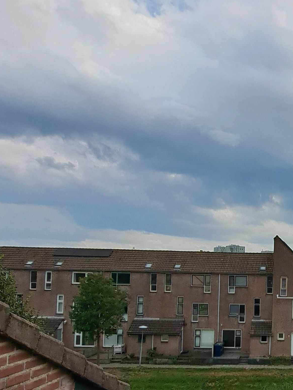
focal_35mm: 33
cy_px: 264
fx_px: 372
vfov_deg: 54.1
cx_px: 315
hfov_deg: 36.9
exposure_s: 1/1715
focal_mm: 1.74
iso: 50
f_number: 2.2
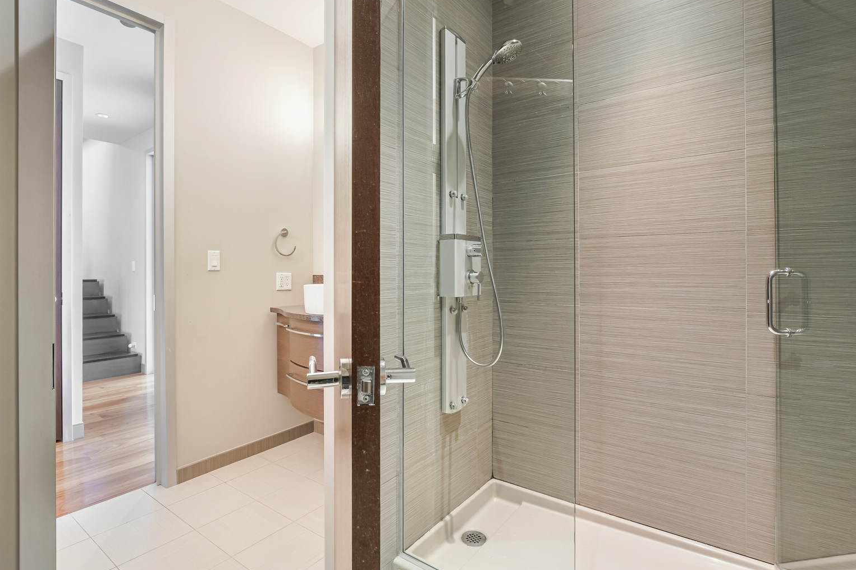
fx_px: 404
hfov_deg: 93.3
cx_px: 423
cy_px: 269
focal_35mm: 17
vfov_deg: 70.4
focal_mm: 11
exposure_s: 1/13
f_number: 8
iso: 320
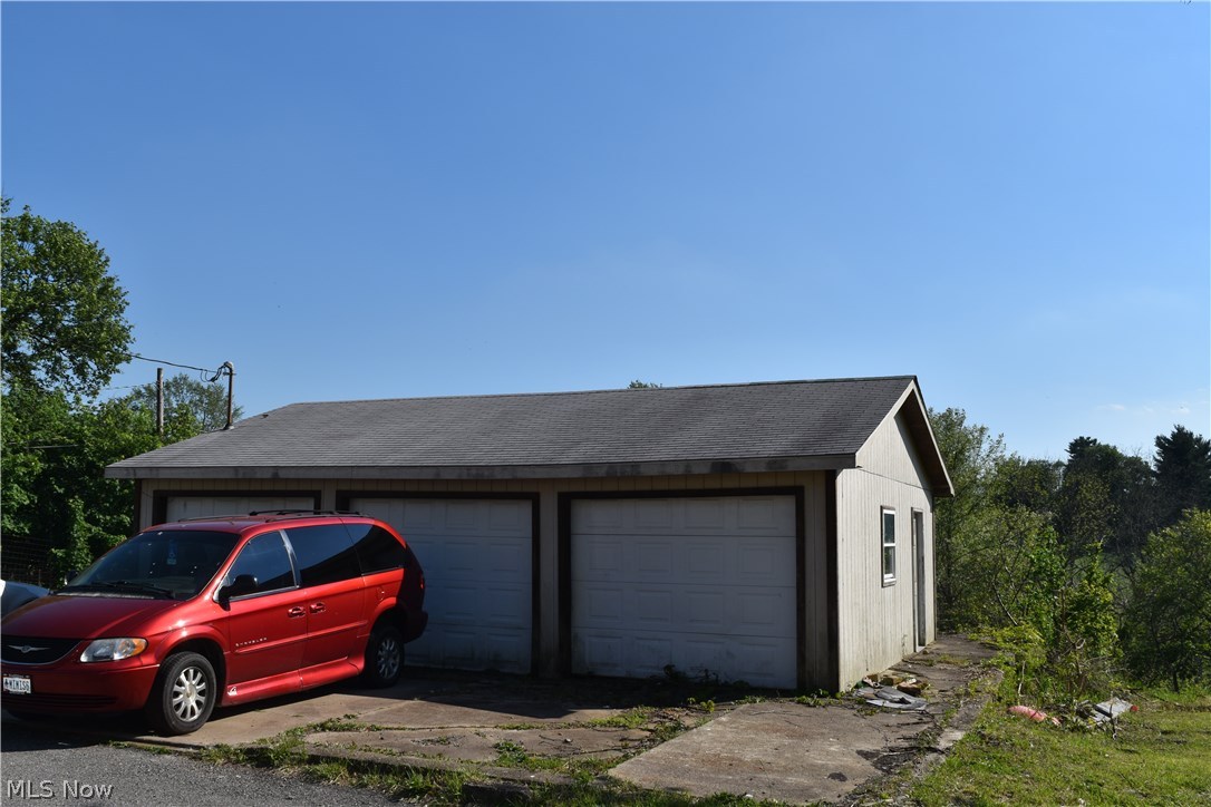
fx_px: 1160
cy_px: 404
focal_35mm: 34
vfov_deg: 38.4
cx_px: 606
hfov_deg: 55.1
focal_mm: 23
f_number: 13
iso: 100
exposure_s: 1/200
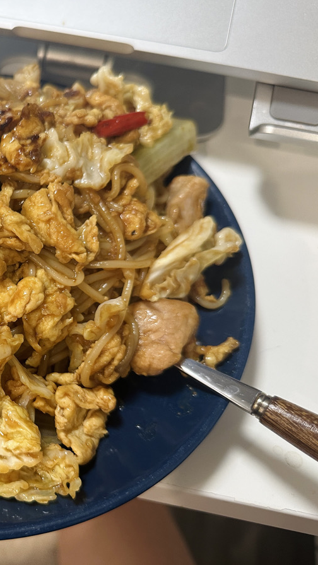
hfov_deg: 30.1
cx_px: -36
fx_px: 525
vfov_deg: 56.6
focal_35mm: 35
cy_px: 282
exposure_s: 1/60
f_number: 1.78
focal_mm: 6.86
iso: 200
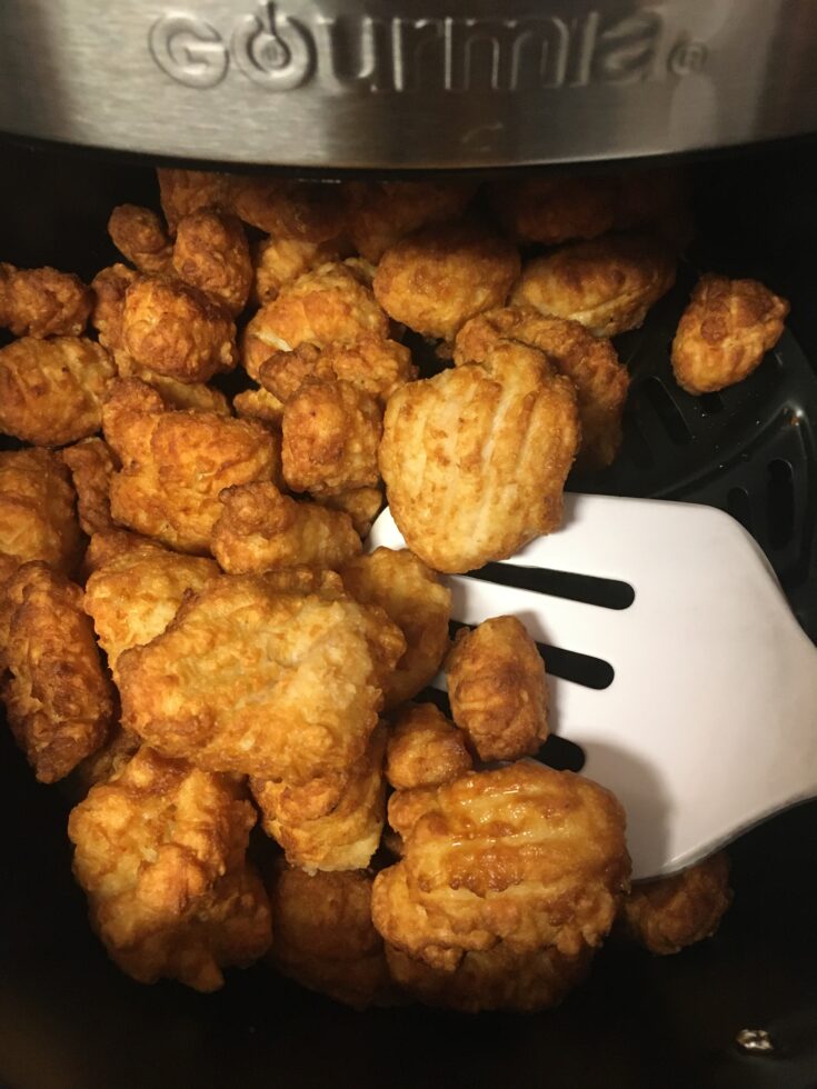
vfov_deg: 61.7
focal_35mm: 29
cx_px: 408
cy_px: 544
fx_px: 913
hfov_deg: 48.2
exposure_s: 1/30
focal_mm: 4.15
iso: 250
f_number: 2.2
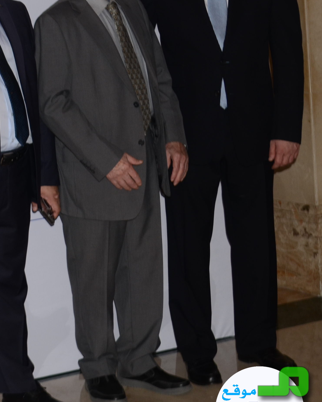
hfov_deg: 13.9
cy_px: 107
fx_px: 1206
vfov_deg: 18.8
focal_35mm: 101
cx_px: -213
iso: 250
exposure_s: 1/250
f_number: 4.5
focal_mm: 27
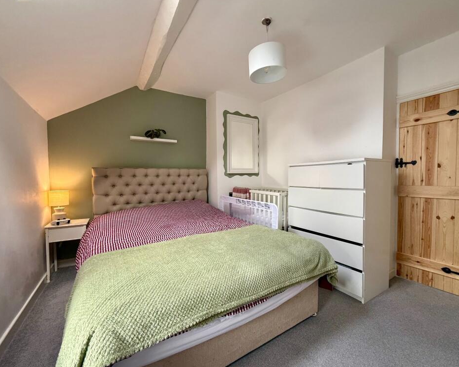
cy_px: 186
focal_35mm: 15
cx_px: 225
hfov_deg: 96.8
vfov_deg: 84.0
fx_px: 204
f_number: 2.2
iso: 200
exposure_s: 1/99
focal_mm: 2.22
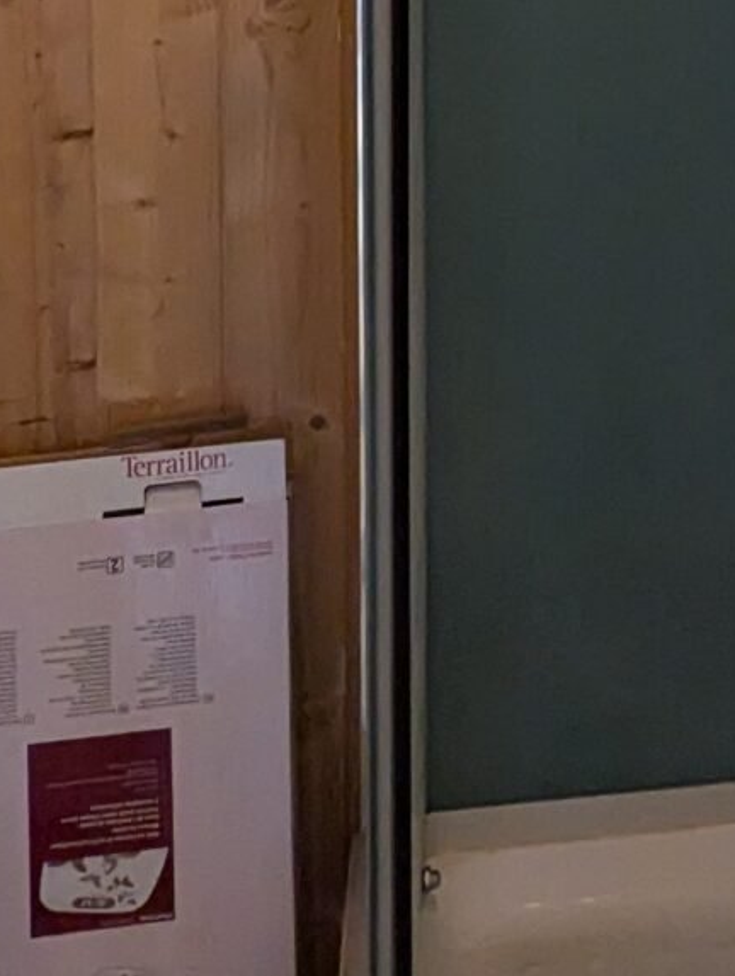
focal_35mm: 107
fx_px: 3023
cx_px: 1159
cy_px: -656
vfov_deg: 16.1
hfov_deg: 13.0
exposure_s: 1/100
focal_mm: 6.81
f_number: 1.85
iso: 2858
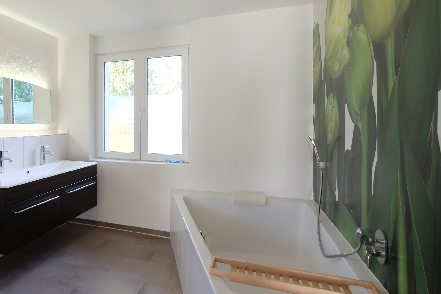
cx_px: 144
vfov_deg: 59.2
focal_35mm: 21
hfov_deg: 78.3
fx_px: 257
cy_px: 123
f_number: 4
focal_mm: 10
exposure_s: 1/30
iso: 640
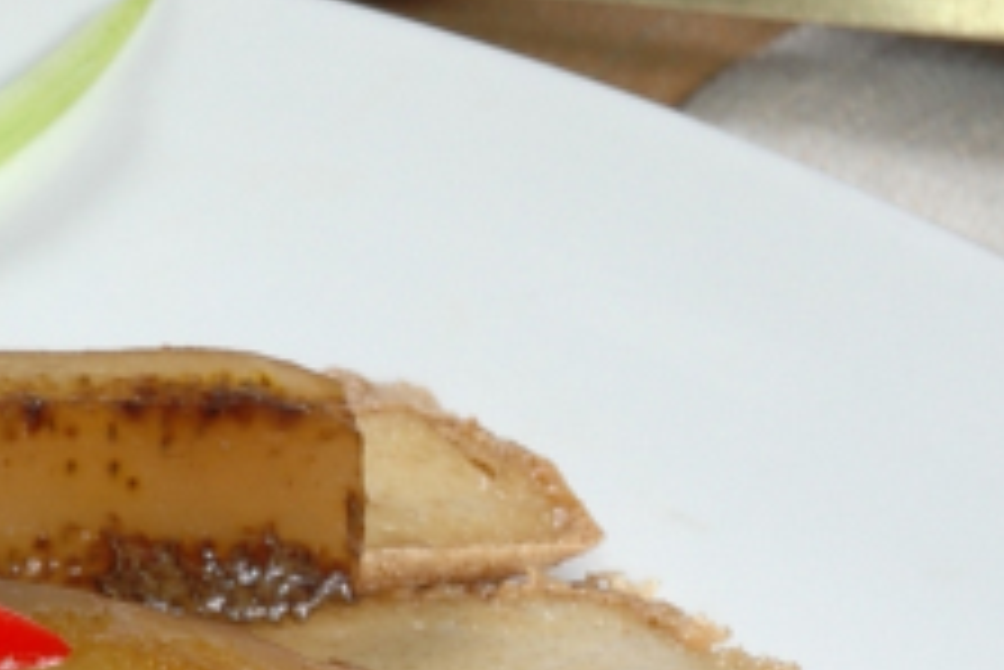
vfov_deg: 4.1
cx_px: -986
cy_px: 1135
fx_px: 9209
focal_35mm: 330
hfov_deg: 6.1
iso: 200
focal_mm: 48
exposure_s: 1/125
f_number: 16
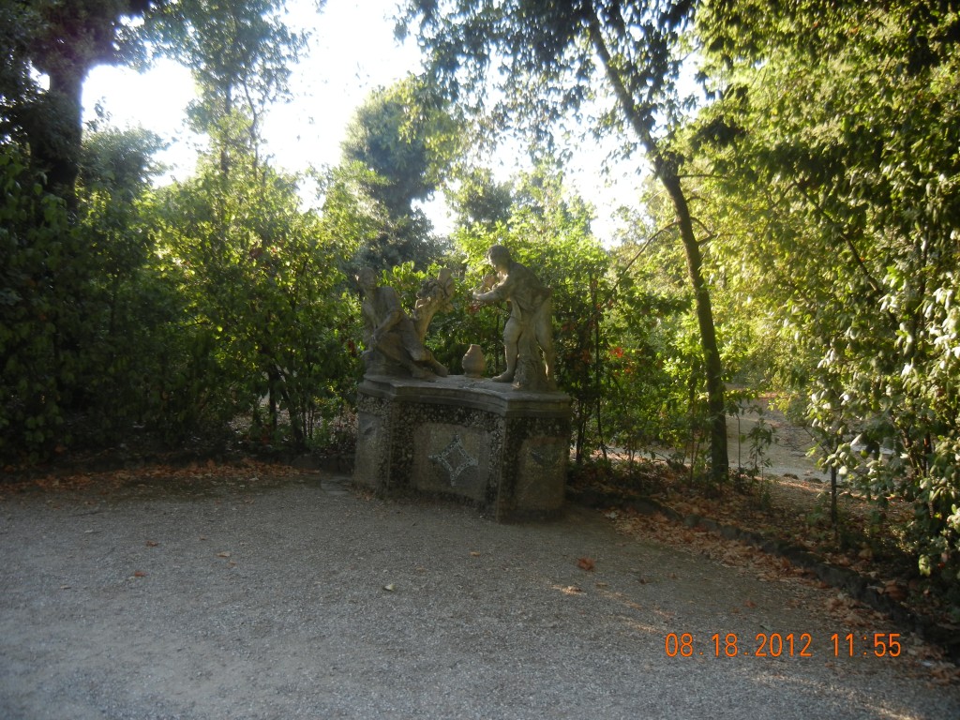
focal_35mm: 30
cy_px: 360
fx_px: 832
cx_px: 480
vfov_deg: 46.8
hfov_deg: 60.0
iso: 160
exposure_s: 1/104
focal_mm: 5.4
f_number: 3.5
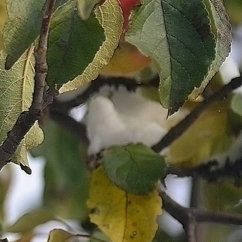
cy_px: 68
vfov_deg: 1.9
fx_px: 7466
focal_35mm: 944
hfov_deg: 1.9
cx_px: -228
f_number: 5.6
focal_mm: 180
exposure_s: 1/500
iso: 320
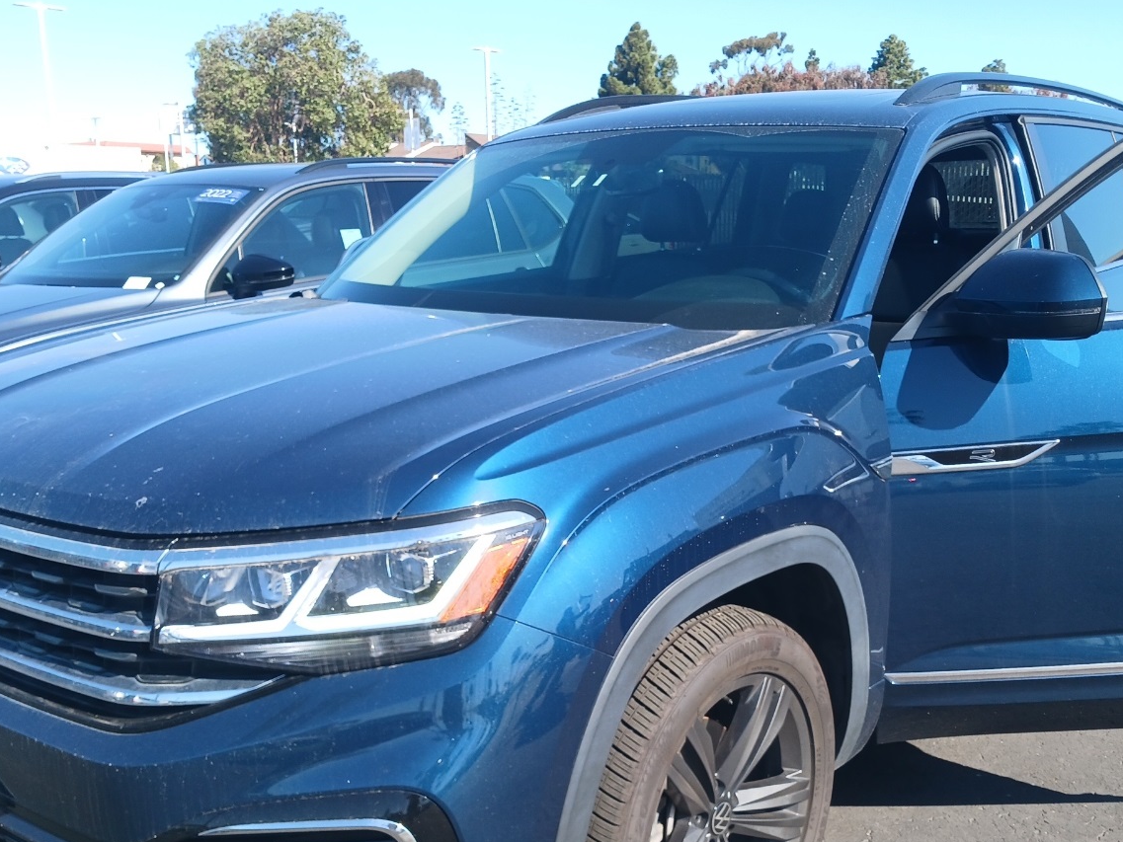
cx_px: 579
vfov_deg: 37.4
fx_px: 1233
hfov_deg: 49.0
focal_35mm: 38
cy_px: 547
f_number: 1.8
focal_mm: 4
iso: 20
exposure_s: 1/122
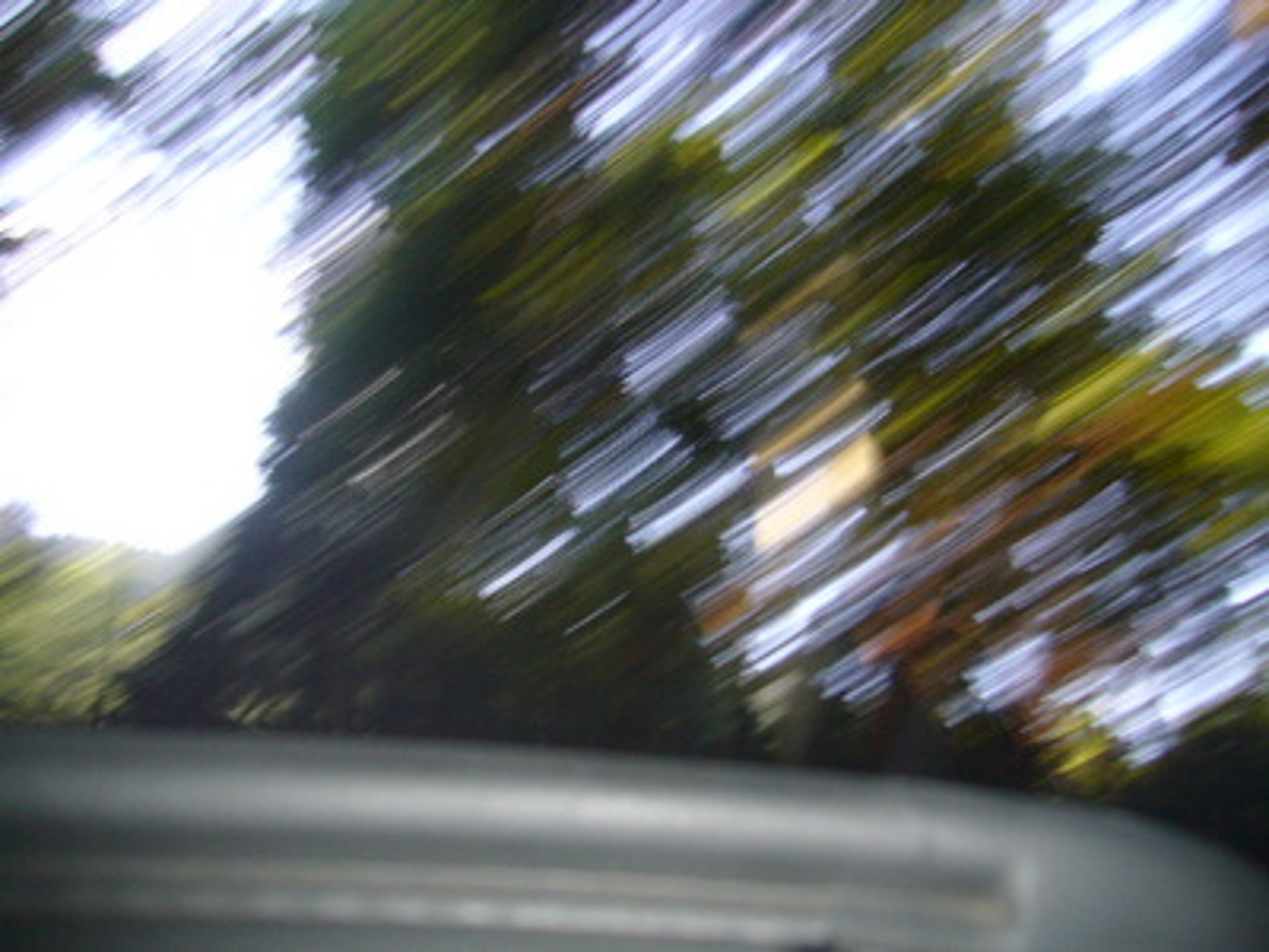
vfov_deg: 40.7
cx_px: 634
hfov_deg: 52.6
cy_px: 476
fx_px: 1283
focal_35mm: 35
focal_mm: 5.8
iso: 100
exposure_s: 1/30
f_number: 2.8
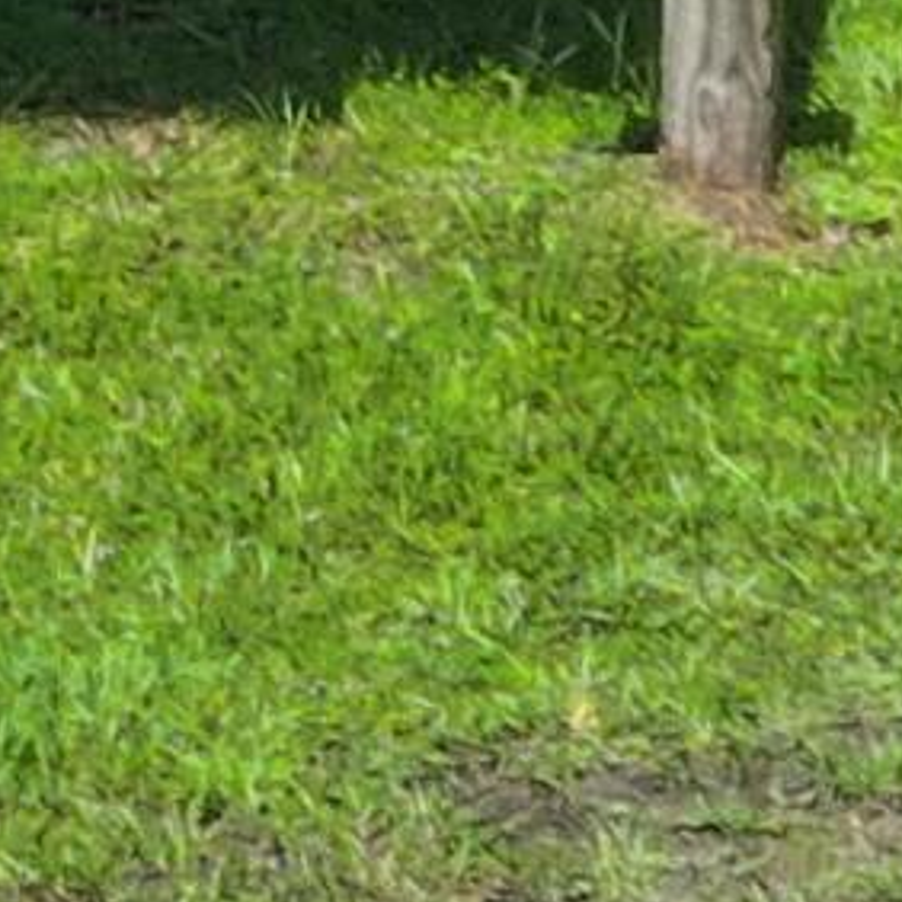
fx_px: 45990
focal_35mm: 1560
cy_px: -2348
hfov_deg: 1.1
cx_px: -3013
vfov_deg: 1.1
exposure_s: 1/500
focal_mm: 30.71
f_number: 3.4
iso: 100
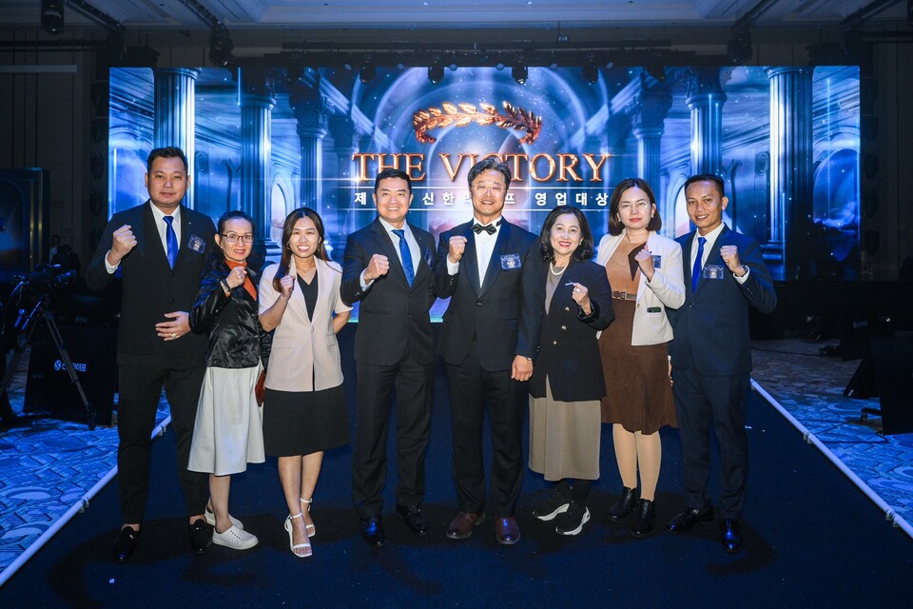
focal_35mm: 32
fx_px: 799
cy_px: 304
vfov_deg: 41.7
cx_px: 456
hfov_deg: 59.5
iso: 640
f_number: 6.3
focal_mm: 31.5
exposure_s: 1/125
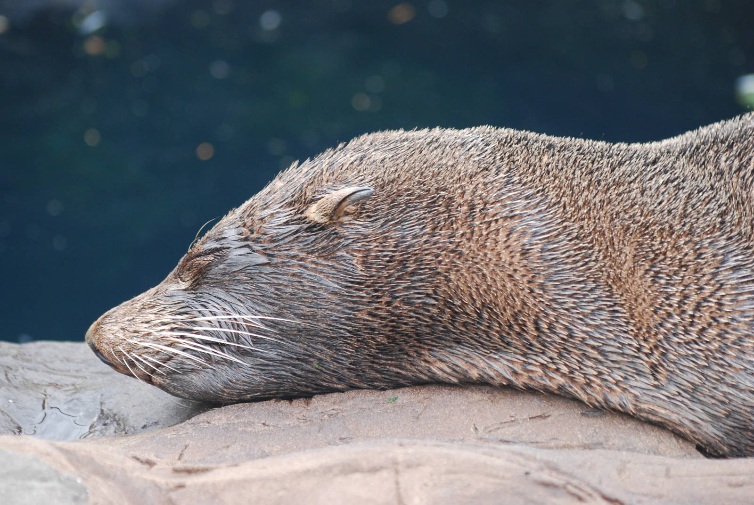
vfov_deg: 6.1
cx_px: 377
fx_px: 4718
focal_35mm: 225
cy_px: 252
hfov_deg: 9.1
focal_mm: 150
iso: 400
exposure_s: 1/125
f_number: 4.5
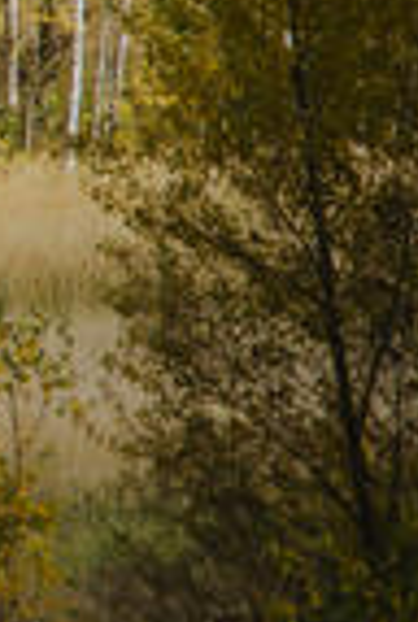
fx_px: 16639
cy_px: -200
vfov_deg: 2.1
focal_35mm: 960
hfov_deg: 1.4
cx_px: -1393
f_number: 13
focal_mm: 105
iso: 200
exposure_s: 1/160
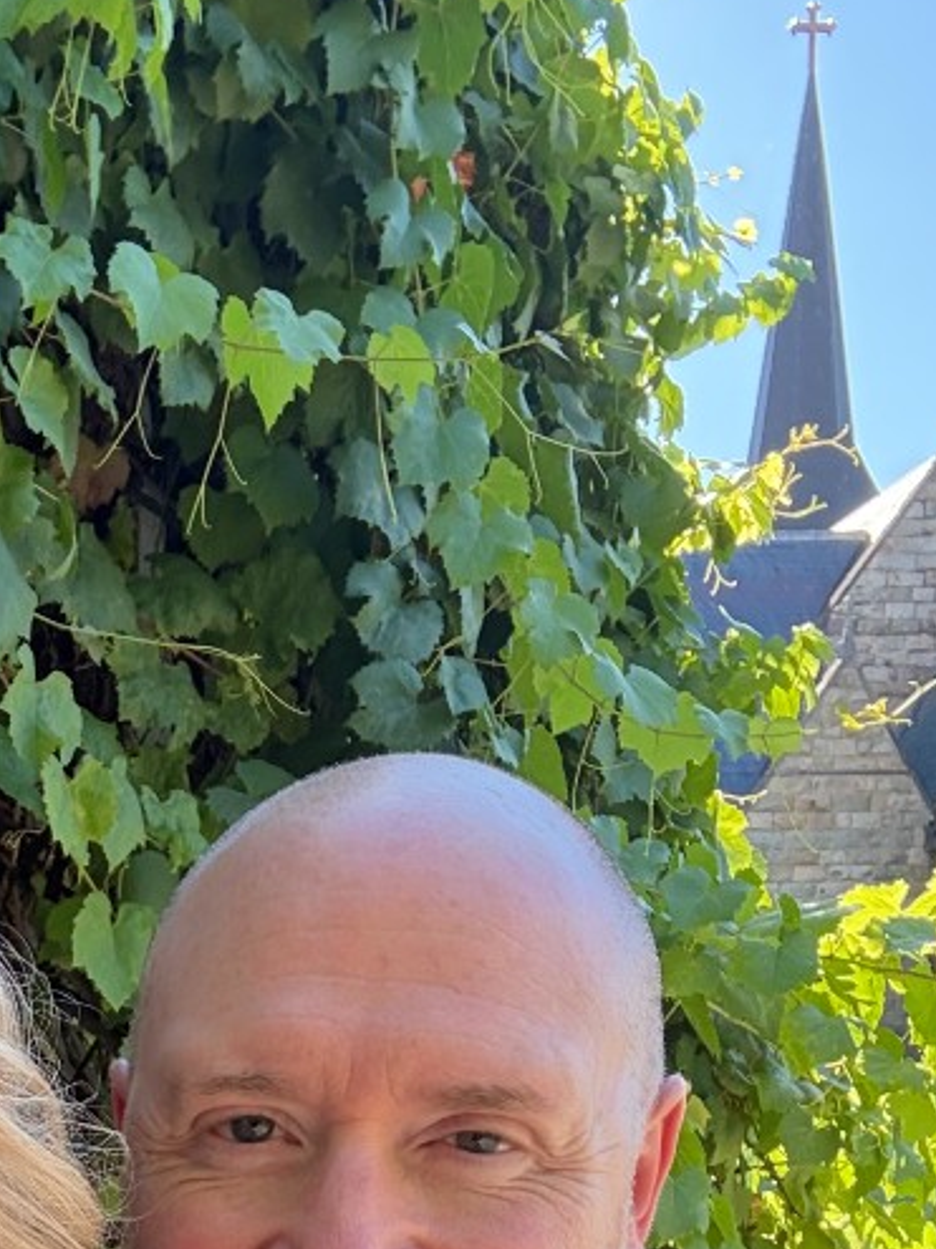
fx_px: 2236
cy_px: 1402
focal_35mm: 62
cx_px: 48
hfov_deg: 22.9
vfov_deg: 28.2
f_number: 1.9
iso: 50
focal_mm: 2.69
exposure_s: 1/167
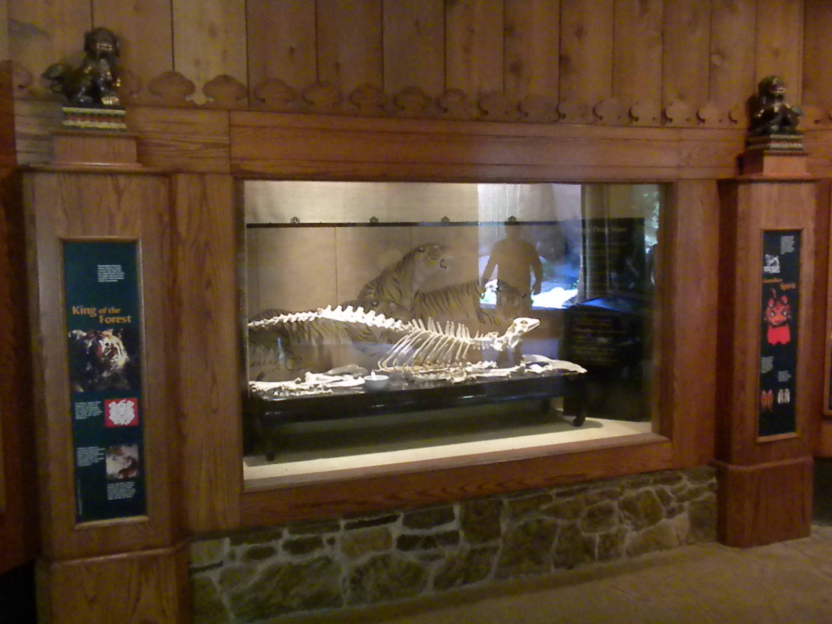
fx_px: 889
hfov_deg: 50.1
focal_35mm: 37
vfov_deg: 38.7
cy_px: 312
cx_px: 416
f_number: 3.5
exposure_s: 1/66.7
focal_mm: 6.6
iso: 1921
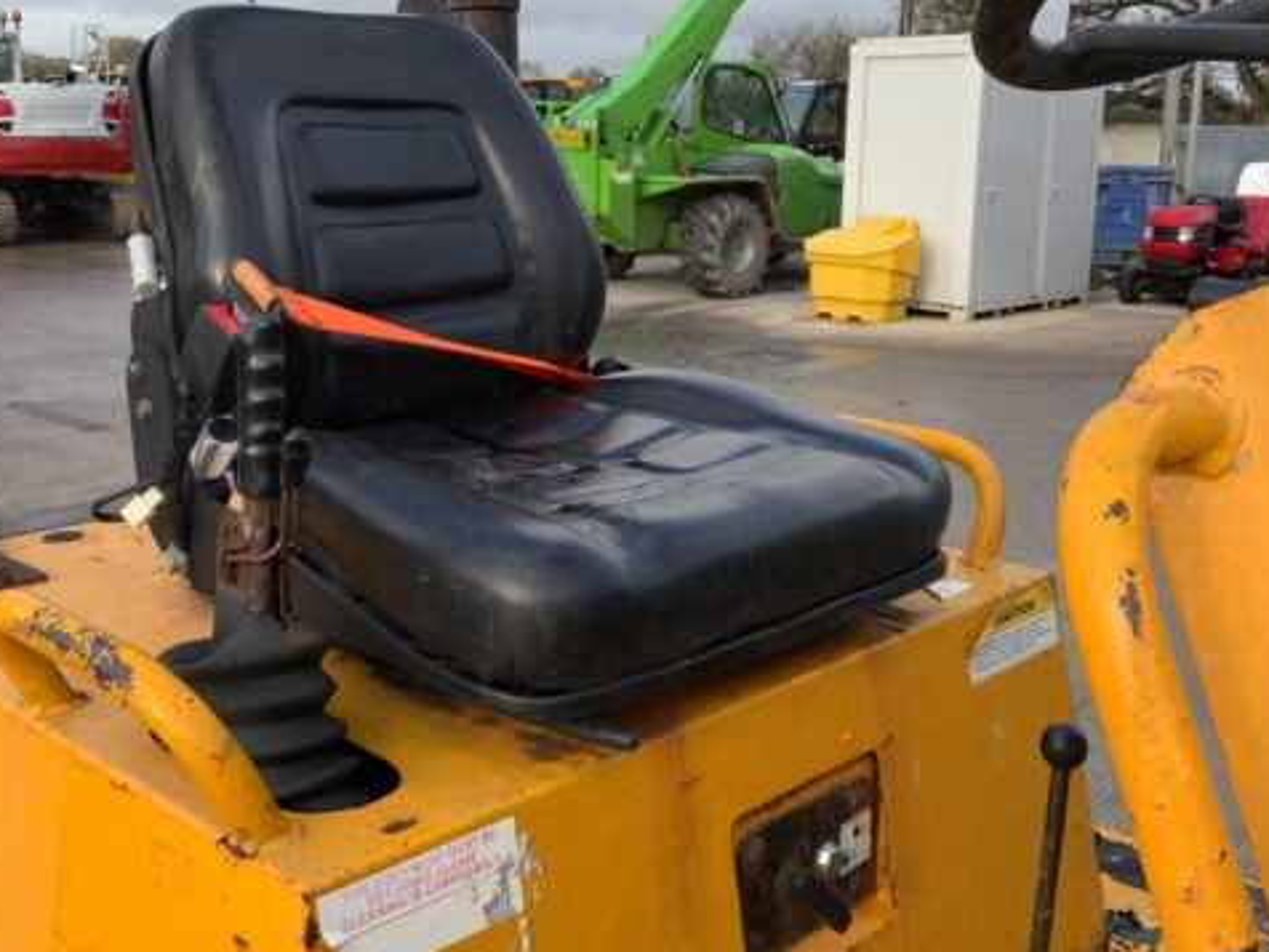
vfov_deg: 36.7
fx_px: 1430
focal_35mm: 39
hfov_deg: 47.9
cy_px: 376
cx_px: 621
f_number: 1.8
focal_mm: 3
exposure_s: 1/524
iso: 16
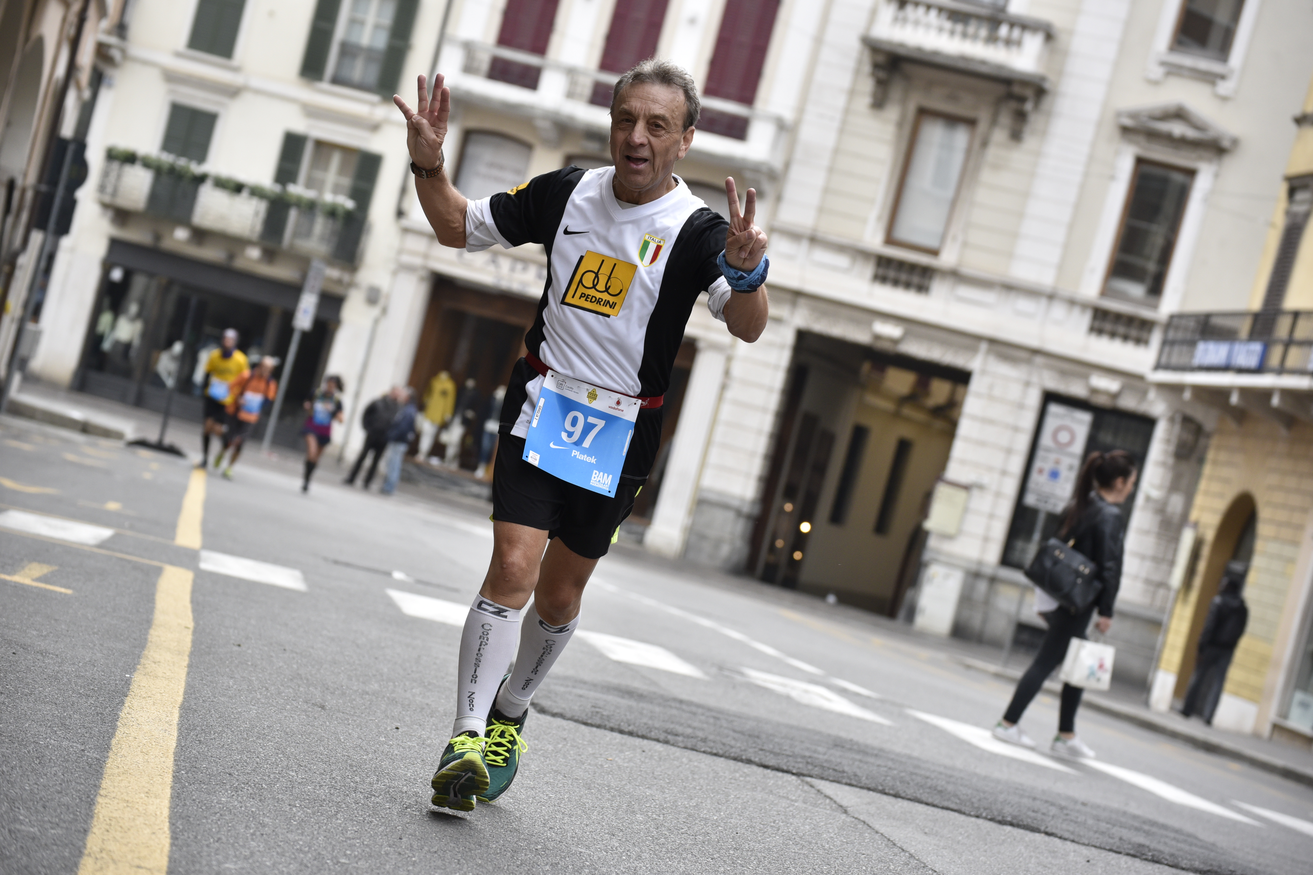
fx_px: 4012
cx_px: 656
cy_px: 438
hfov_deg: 18.6
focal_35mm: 110
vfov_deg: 12.5
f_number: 5
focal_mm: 110
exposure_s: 1/1600
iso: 1250
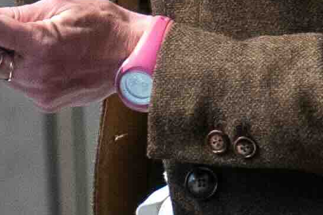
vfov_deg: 1.9
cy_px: -281
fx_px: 6594
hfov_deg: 2.8
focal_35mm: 735
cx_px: 118
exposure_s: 1/100
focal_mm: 68
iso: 1250
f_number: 4
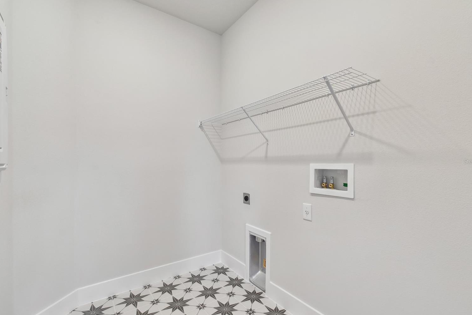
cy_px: 161
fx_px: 210
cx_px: 240
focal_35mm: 16
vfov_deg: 73.7
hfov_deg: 96.7
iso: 100
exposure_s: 1/4
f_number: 7.1
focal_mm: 10
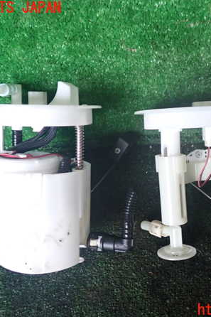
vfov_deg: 46.4
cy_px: 159
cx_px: 145
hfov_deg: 31.6
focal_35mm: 42
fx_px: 370
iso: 400
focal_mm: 5.4
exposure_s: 1/30
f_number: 2.3
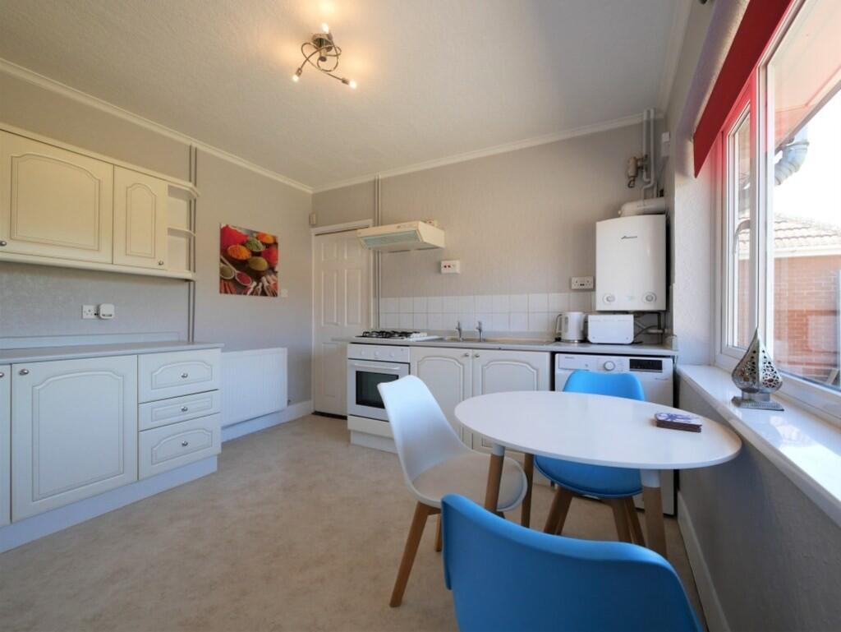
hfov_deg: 102.0
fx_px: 340
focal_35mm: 14
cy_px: 316
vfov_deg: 85.7
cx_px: 420
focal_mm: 7
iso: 200
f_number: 4
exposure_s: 1/60
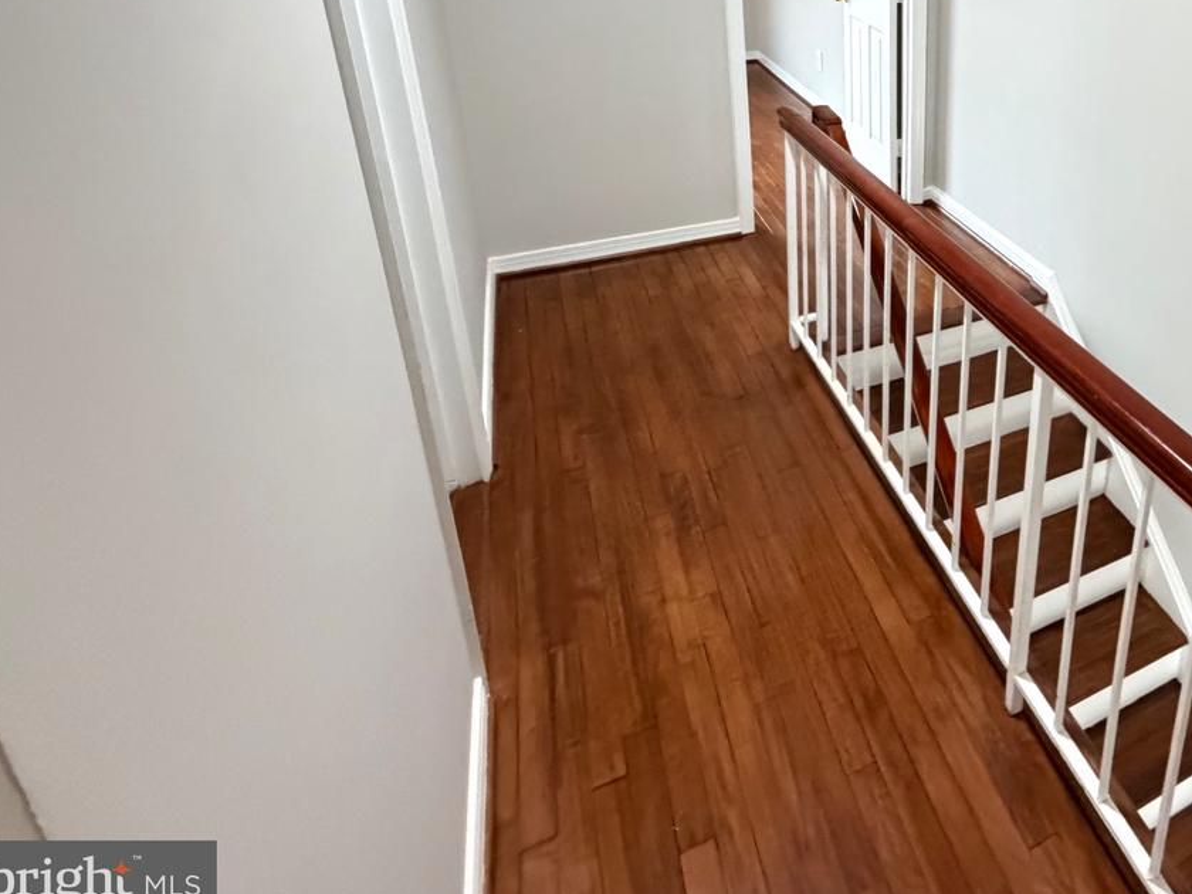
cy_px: 156
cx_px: 989
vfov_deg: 52.5
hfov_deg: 63.9
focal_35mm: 24
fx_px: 826
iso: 1000
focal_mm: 2.22
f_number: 2.2
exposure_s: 1/60
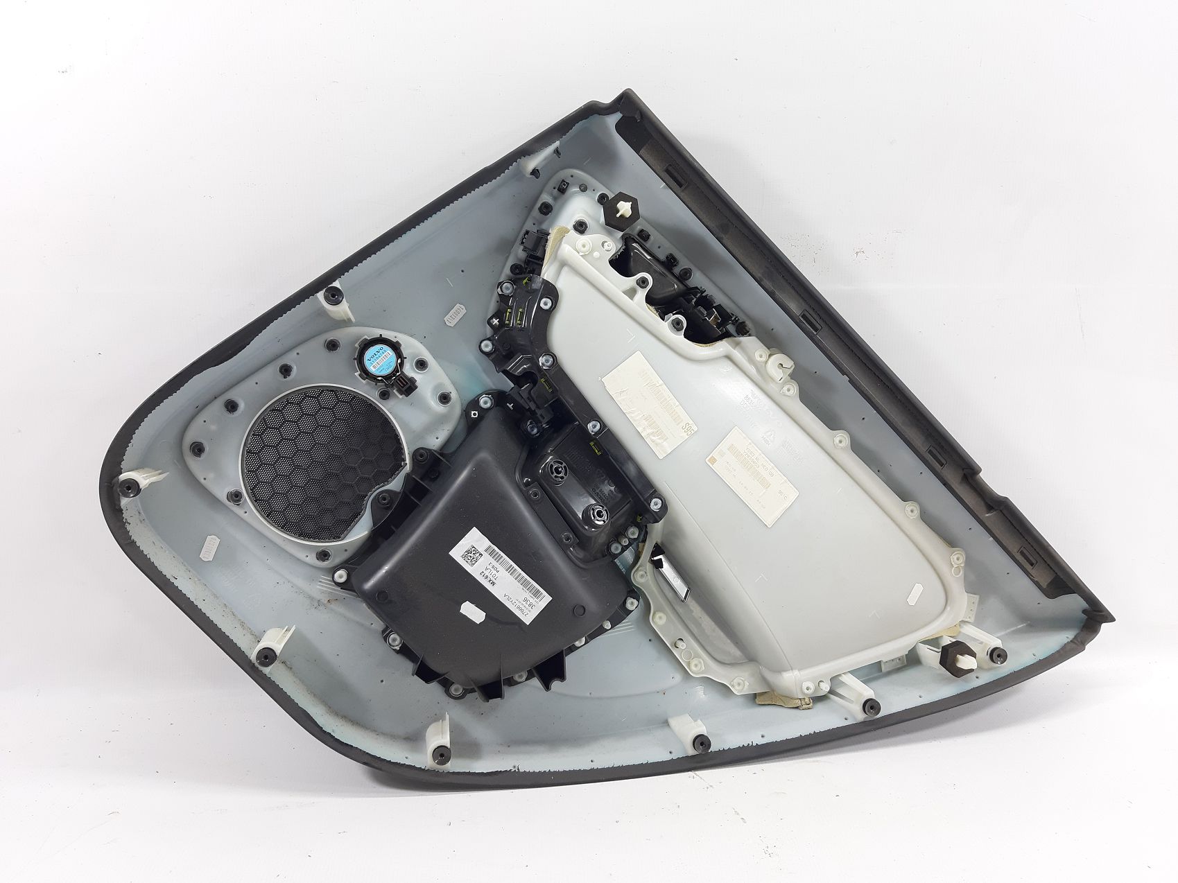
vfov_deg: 51.3
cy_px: 442
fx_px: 919
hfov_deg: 65.3
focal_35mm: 27
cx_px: 589
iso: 64
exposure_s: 1/50
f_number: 1.7
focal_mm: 3.93
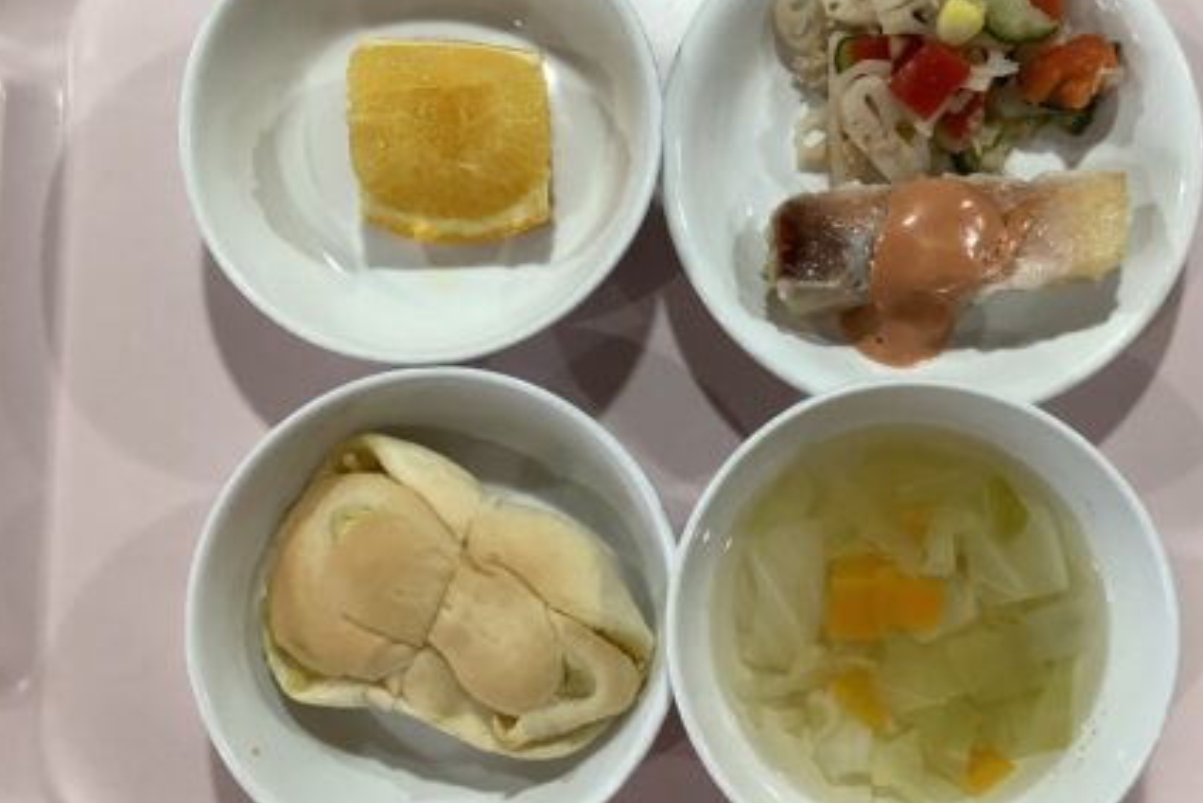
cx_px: 692
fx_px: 1270
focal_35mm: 38
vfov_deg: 35.1
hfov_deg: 50.5
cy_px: 384
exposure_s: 1/50
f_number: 2.4
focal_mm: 3.3
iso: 80
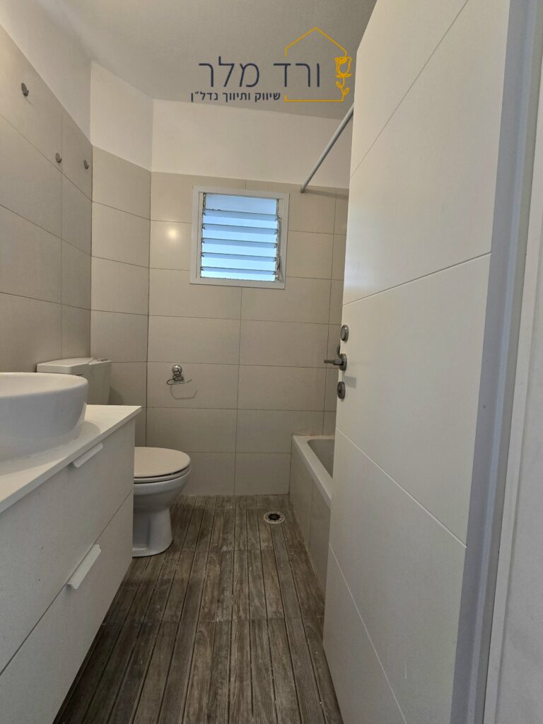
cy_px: 362
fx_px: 272
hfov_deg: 89.9
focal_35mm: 13
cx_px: 272
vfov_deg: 106.2
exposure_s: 1/50.3
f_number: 2.2
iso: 80
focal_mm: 2.2
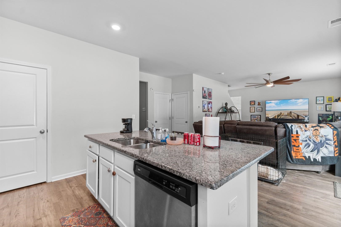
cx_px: 170
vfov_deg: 77.3
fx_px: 142
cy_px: 114
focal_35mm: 15
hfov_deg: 100.4
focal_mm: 10
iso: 100
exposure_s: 1/10
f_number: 4.5
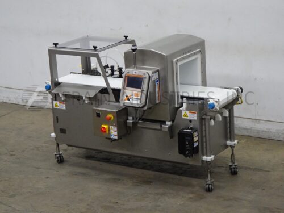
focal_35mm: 100
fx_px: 820
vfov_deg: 14.8
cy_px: 106
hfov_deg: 19.6
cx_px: 142
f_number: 5
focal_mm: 15.65
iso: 640
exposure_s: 1/100
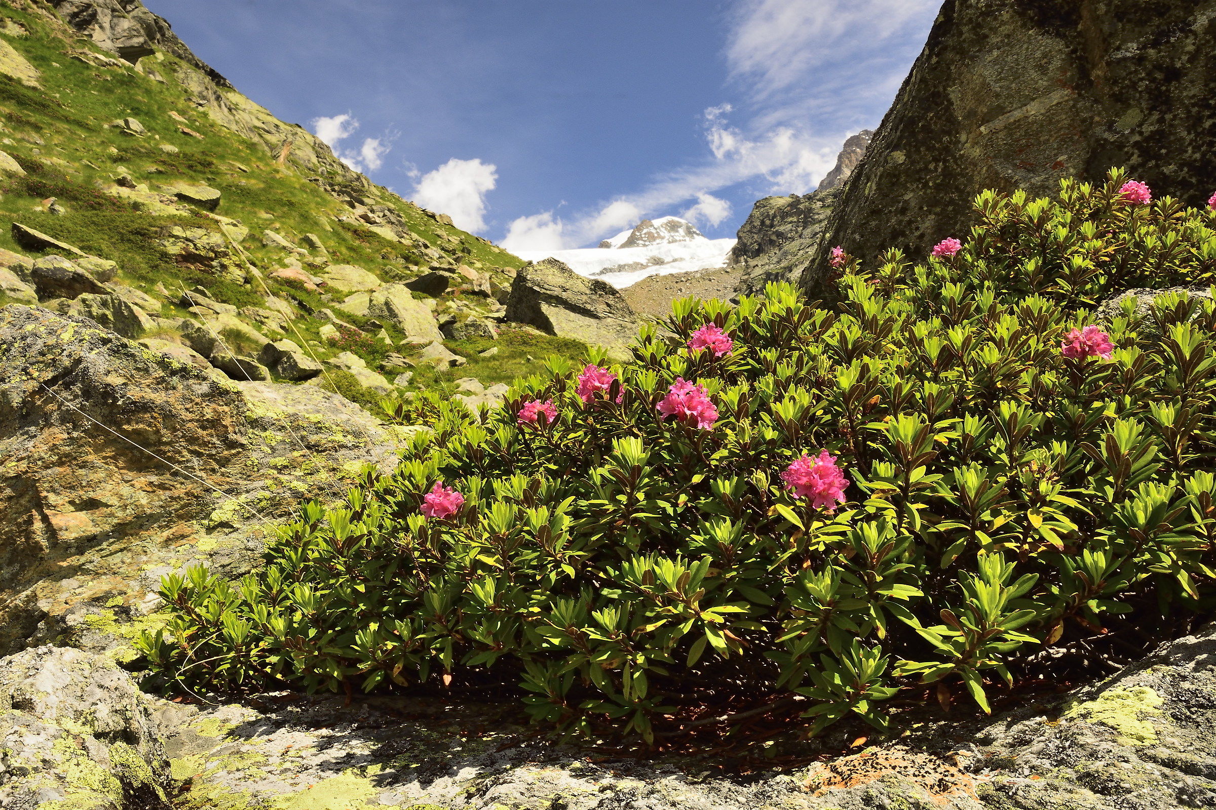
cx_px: 608
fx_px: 1115
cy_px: 405
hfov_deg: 57.2
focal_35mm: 33
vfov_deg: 40.0
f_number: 18
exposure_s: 1/30
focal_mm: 22
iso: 250
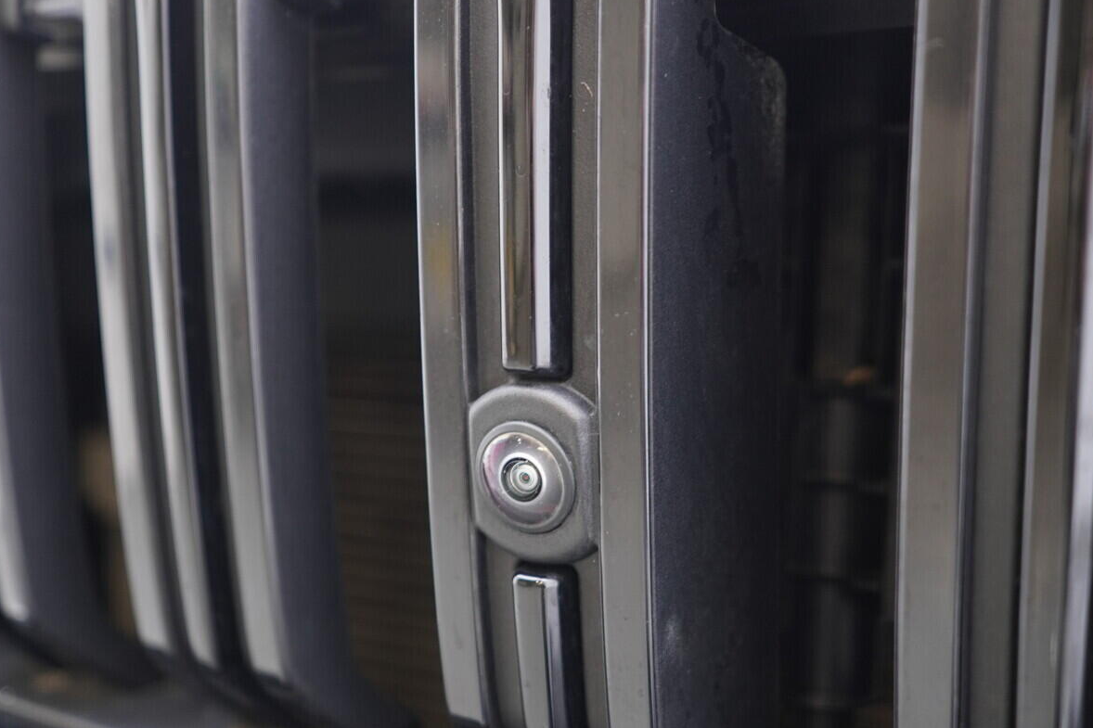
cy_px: 418
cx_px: 543
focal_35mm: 44
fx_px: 1336
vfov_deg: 30.5
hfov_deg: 44.5
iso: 640
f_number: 2.8
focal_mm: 24
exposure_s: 1/40
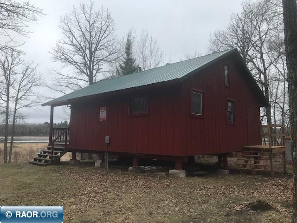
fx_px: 240
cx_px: 148
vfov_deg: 49.7
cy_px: 112
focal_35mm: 28
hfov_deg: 63.4
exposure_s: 1/1916
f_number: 1.8
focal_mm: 3.99
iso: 20
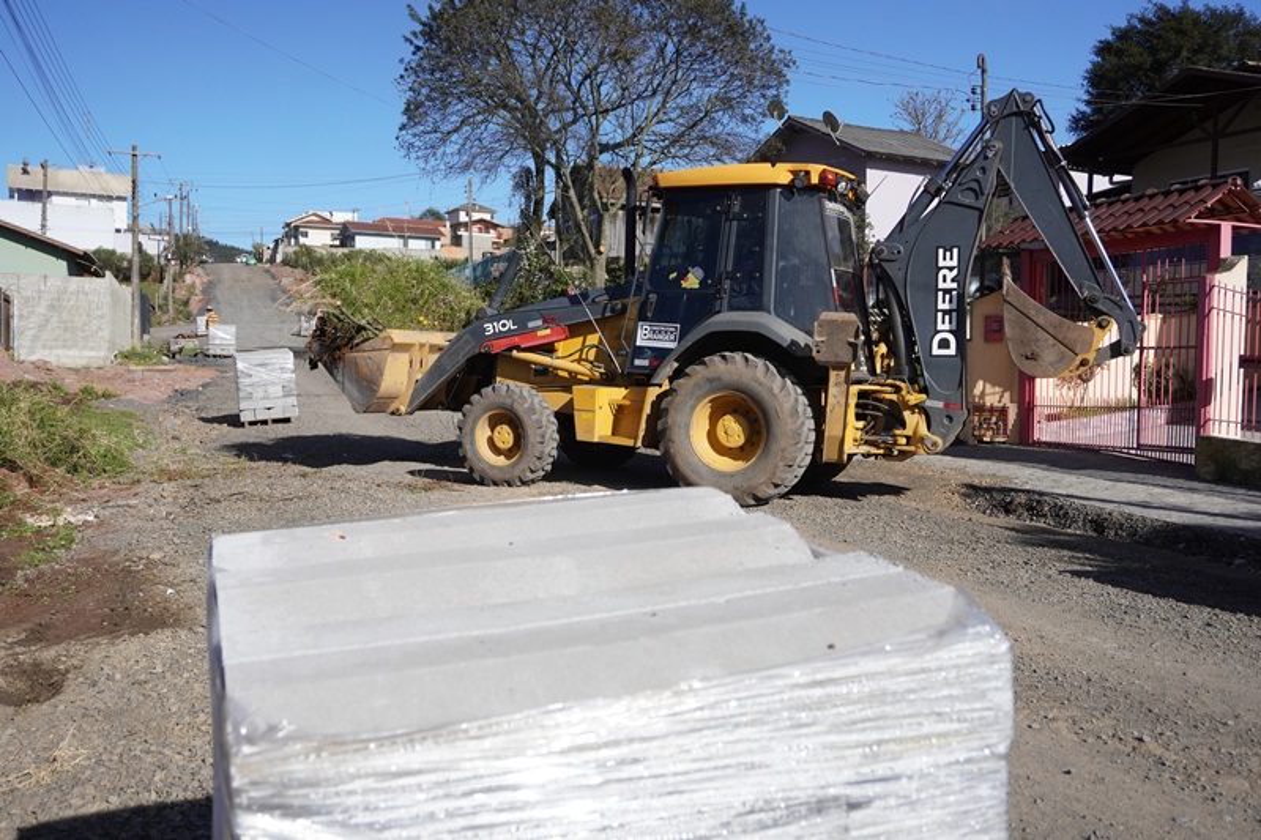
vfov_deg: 40.0
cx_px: 630
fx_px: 1156
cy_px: 420
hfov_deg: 57.2
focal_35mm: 33
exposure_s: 1/4000
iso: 400
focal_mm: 22
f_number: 4.5
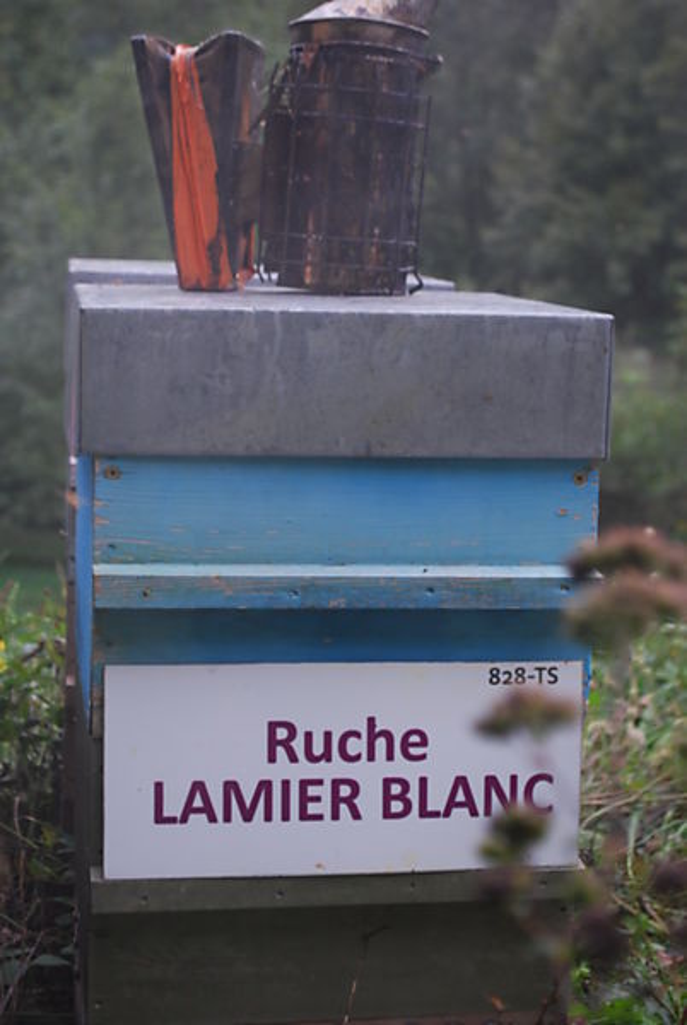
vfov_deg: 29.8
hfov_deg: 20.2
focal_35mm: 68
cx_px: 344
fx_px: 1925
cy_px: 512
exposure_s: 1/80
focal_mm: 45
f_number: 5.3
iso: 200
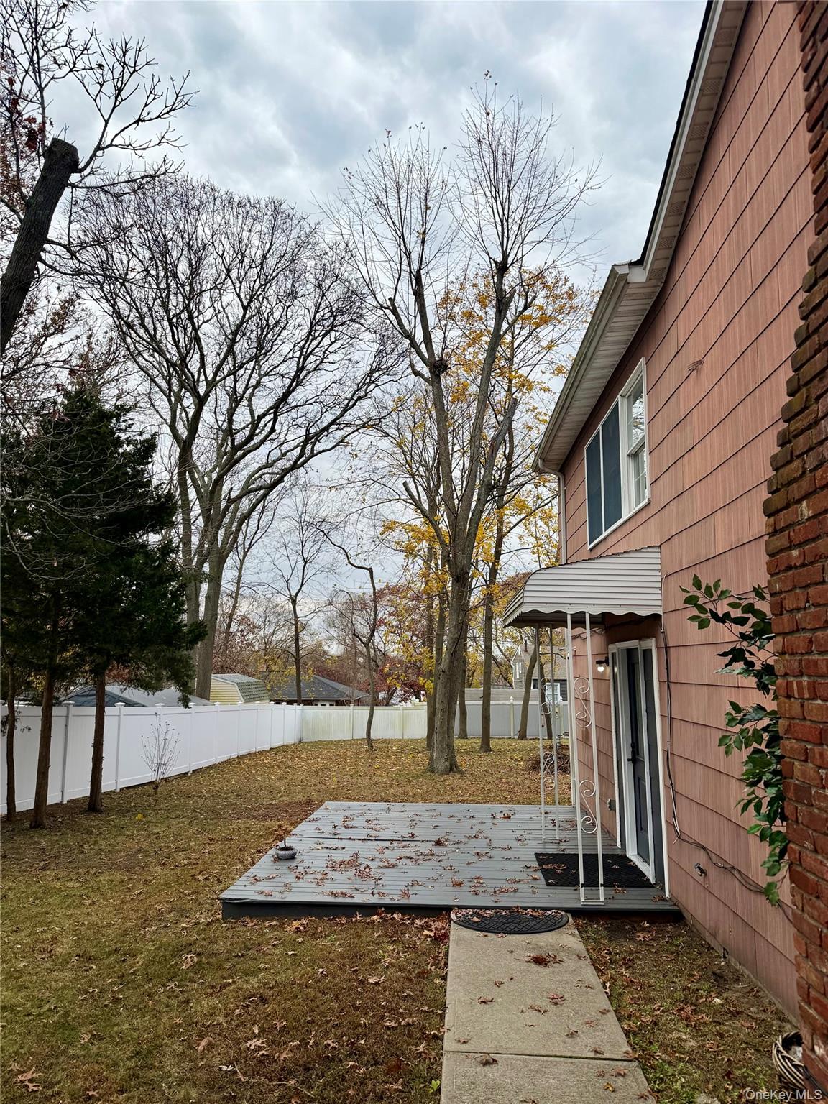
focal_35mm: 24
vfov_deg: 71.6
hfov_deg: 56.8
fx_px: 765
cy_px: 552
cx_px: 414
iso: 80
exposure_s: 1/2801
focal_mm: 6.76
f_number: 1.78
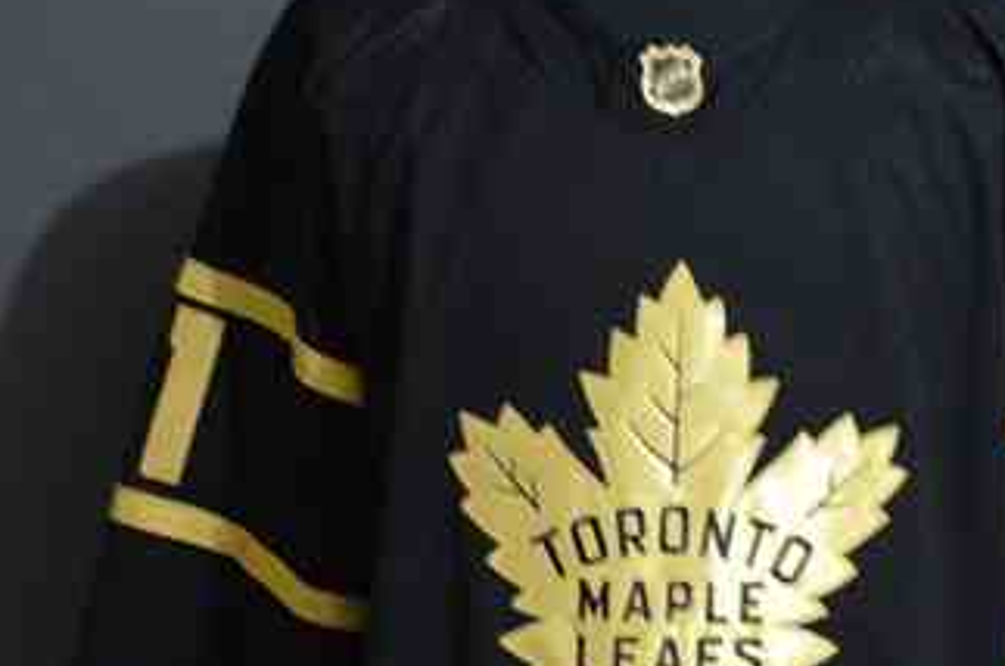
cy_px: 485
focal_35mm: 223
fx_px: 6213
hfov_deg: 9.2
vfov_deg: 6.1
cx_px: 1092
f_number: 5
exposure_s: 1/15
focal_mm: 60
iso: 4000
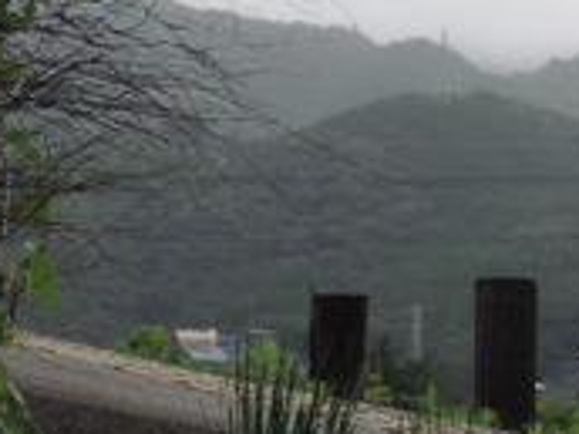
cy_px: 118
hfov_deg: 9.9
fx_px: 3345
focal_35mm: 200
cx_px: 222
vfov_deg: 7.4
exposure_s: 1/50
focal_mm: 7.6
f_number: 3.4
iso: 100
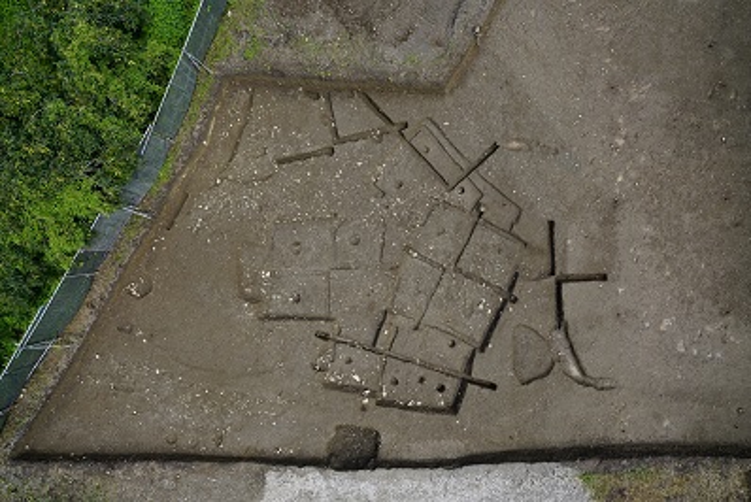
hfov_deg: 83.9
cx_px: 376
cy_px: 251
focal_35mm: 20
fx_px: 418
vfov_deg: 62.0
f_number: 7.1
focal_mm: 20
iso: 320
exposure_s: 1/500
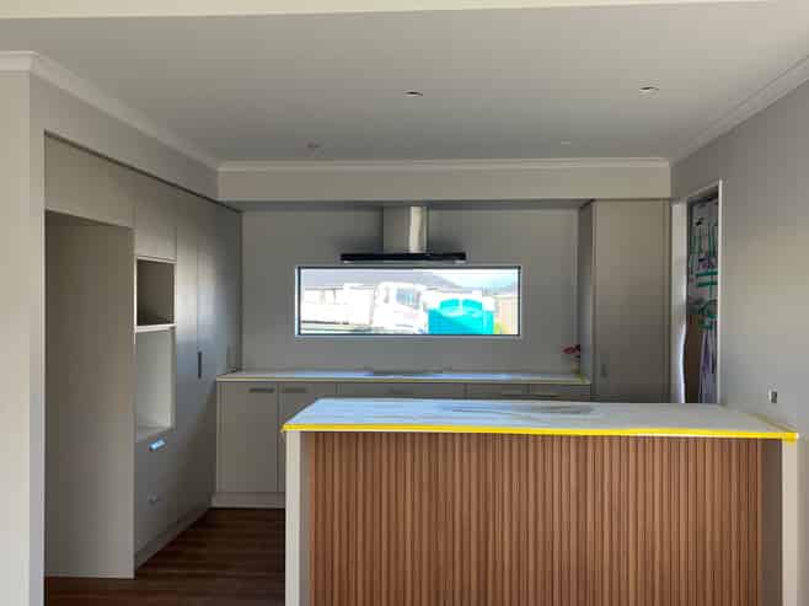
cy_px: 303
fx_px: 607
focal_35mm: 26
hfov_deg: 67.3
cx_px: 404
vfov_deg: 53.0
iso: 50
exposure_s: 1/285
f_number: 1.6
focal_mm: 5.1
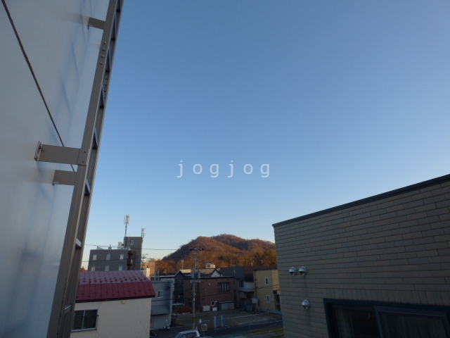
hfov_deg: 81.7
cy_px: 169
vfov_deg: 66.0
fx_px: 260
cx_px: 225
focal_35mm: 20
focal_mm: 3.58
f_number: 2.8
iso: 100
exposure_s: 1/800
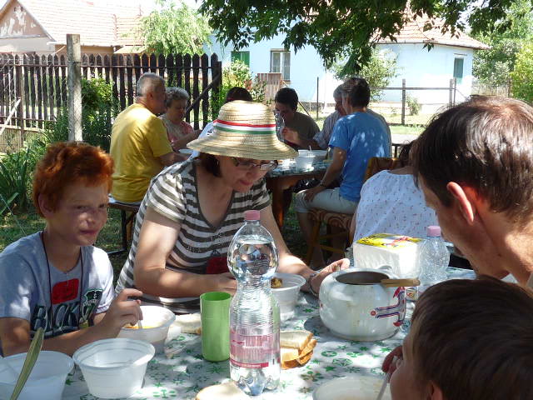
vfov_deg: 30.3
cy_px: 200
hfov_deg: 39.7
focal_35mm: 48
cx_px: 266
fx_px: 739
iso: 100
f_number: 4
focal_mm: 4.8
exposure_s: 1/125
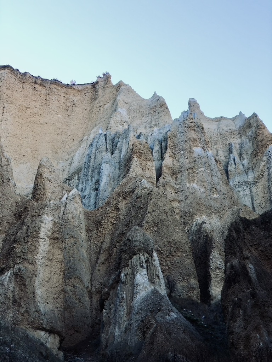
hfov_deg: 25.7
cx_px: 136
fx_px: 597
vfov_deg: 33.8
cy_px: 181
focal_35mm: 57
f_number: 2.8
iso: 25
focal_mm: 6.6
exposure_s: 1/120
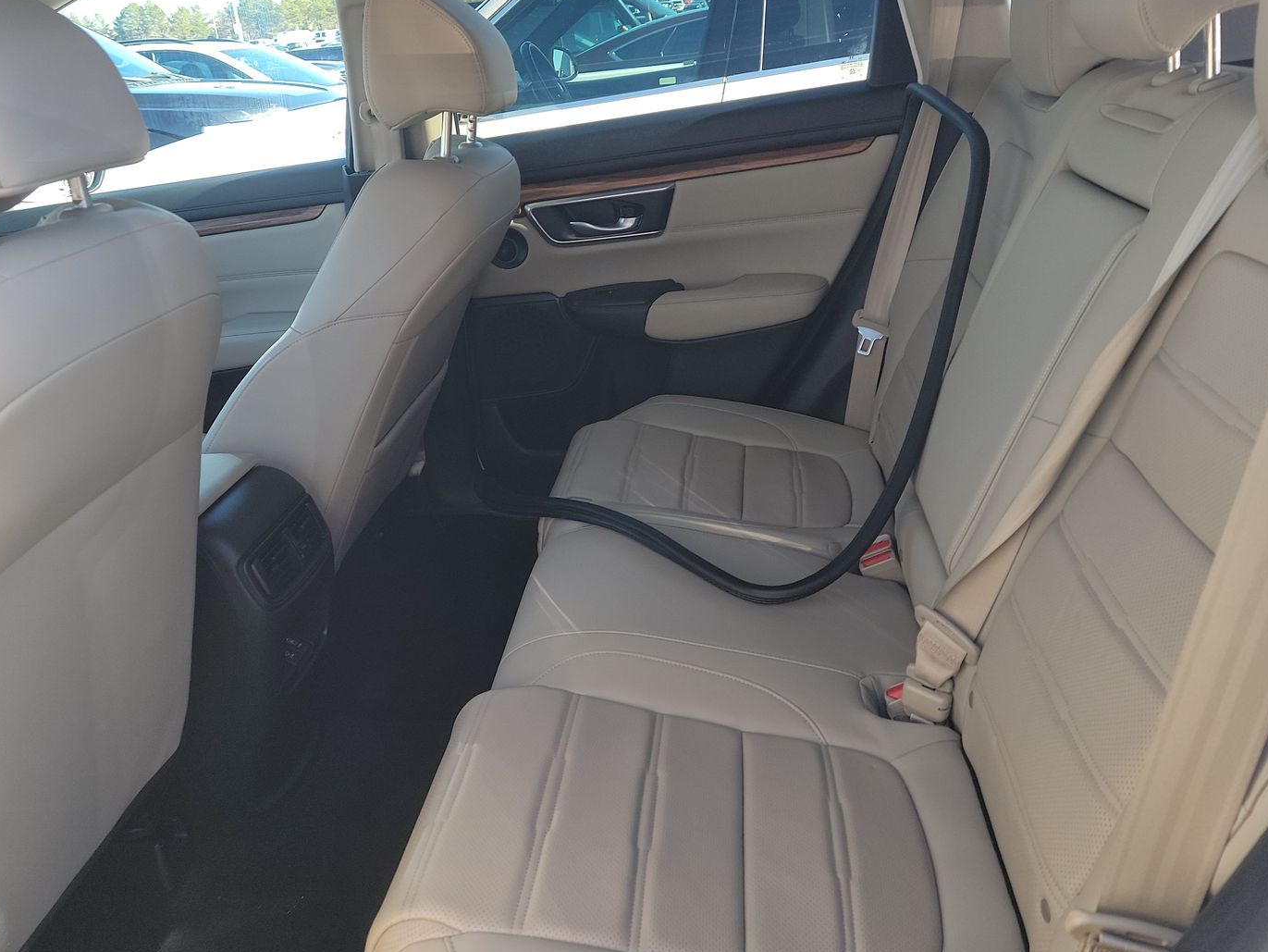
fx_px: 1026
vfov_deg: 49.6
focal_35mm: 28
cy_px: 415
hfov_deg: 63.4
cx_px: 598
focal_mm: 6.7
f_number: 1.8
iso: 98
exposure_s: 1/119
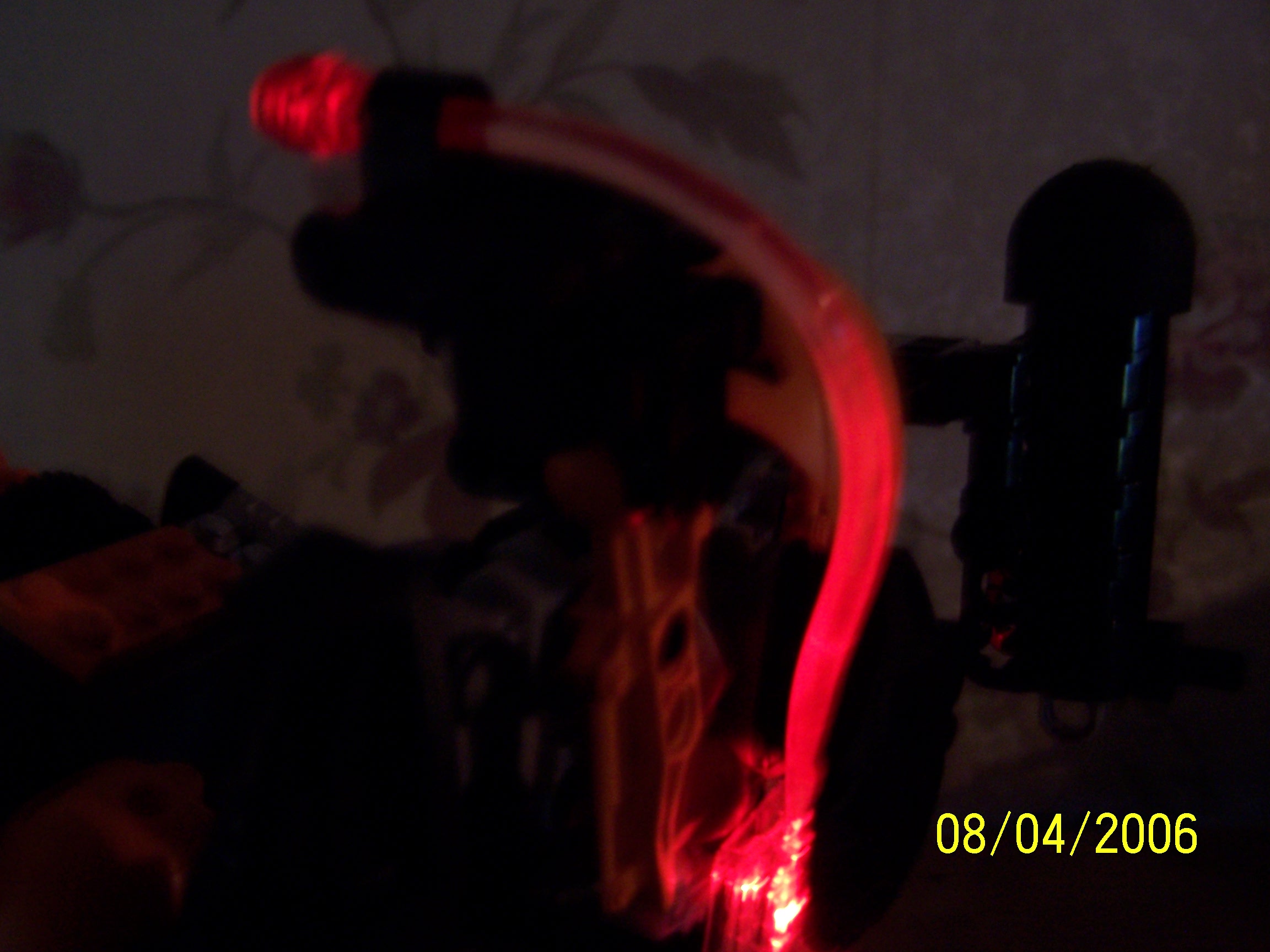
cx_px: 635
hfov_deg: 49.0
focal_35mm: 38
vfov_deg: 37.7
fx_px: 1394
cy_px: 476
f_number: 2.8
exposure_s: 1/8
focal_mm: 6.3
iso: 140
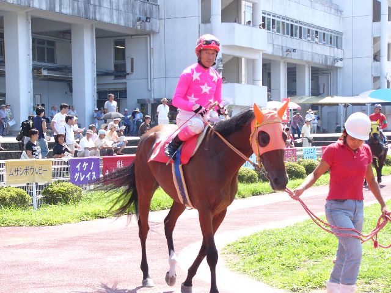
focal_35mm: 80
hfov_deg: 24.4
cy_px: 146
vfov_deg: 18.4
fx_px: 904
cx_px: 196
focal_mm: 13.3
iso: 50
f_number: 4
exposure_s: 1/160
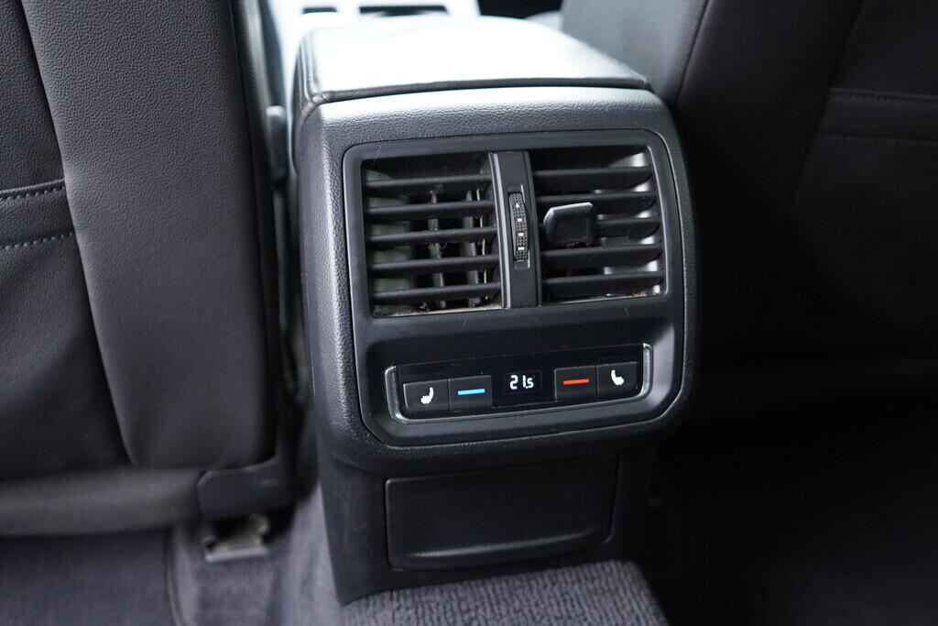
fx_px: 938
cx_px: 469
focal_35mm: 36
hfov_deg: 53.1
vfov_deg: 36.9
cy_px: 313
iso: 1600
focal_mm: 24
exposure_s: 1/40
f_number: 2.8
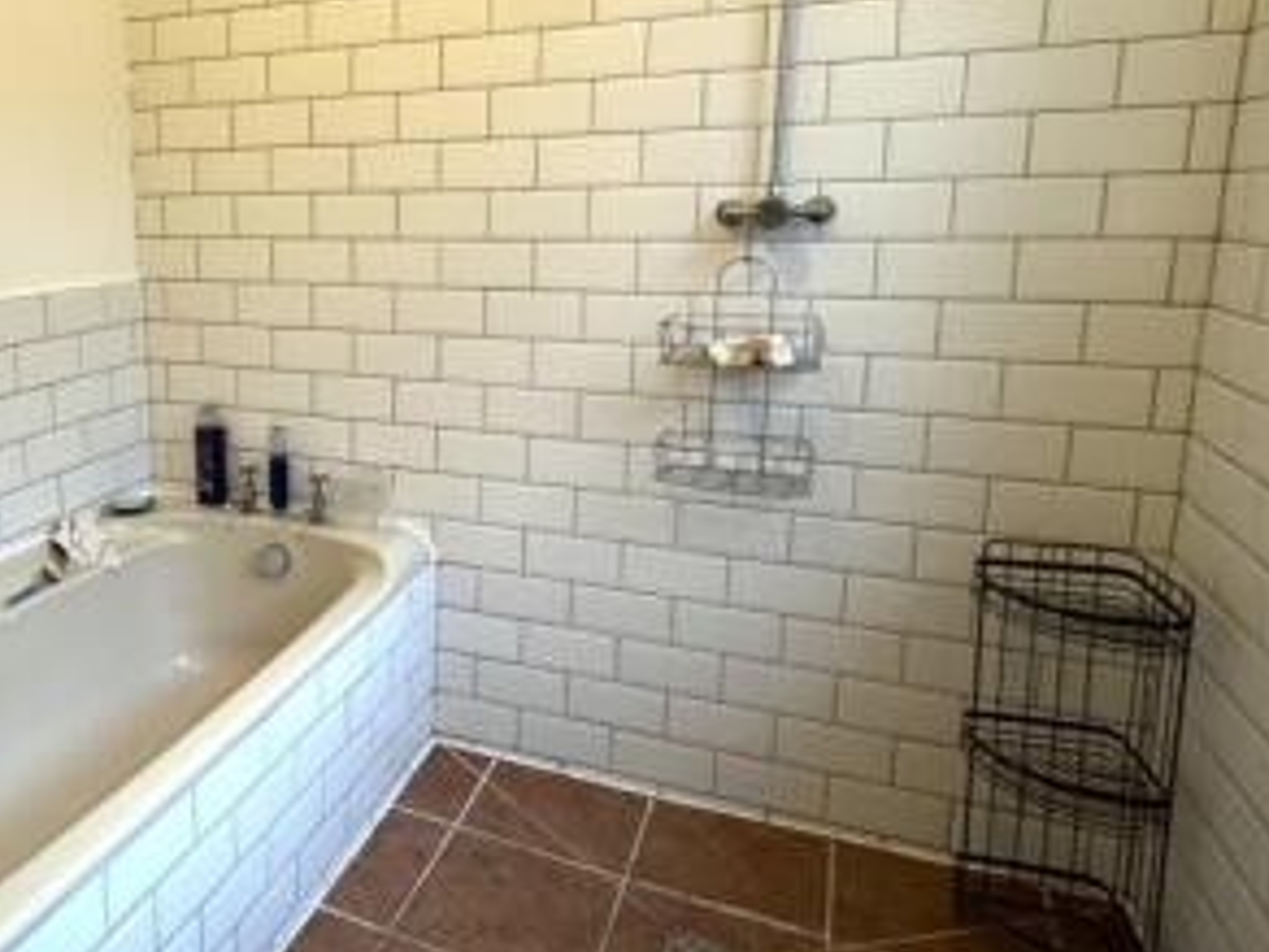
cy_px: 380
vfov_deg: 49.4
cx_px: 289
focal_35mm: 28
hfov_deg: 59.4
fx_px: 1026
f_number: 2.2
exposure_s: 1/50
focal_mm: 2.22
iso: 400
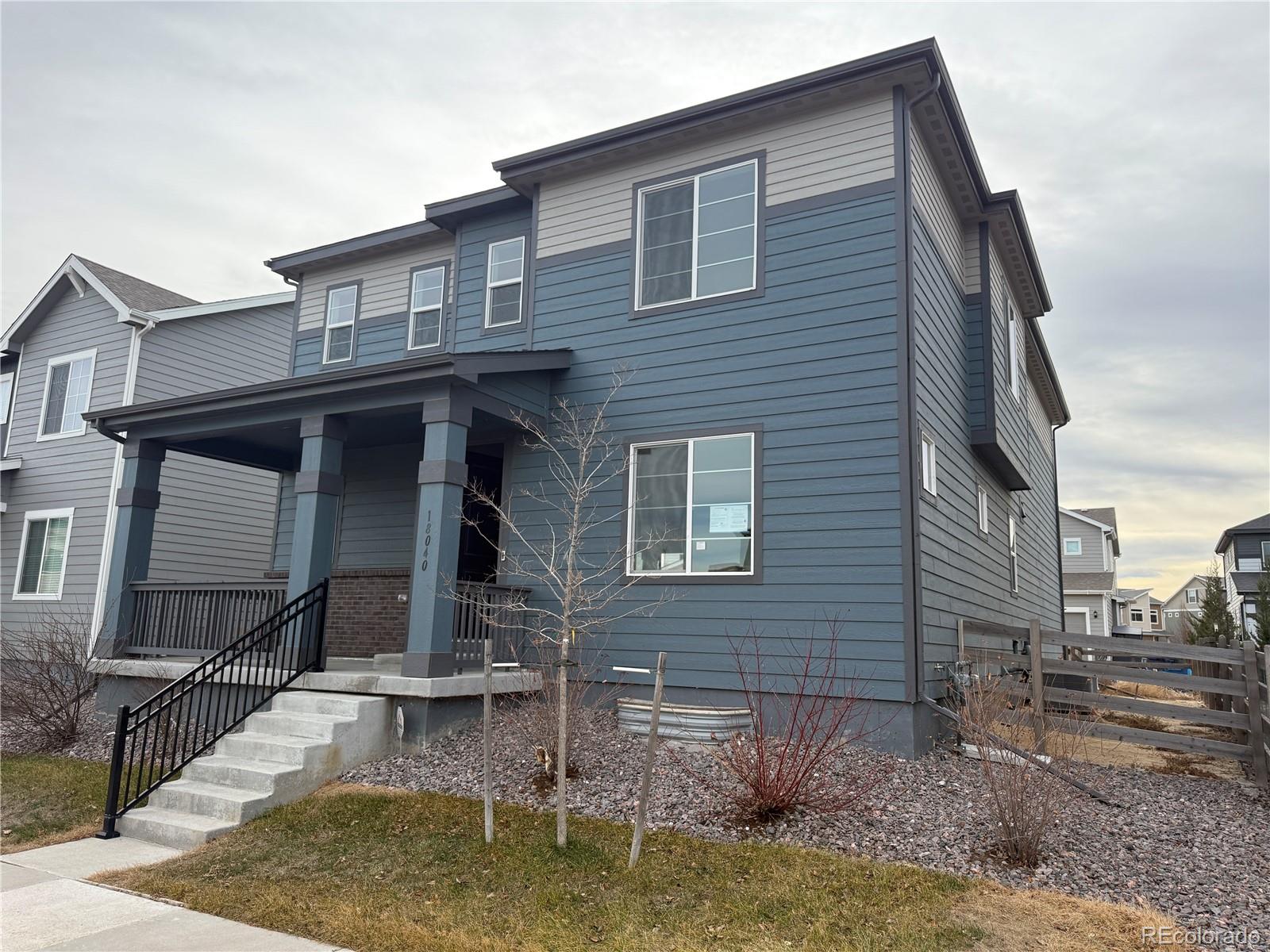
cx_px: 635
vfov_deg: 56.8
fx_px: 881
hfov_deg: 71.6
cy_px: 476
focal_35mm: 24
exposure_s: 1/2169
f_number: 1.78
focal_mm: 6.76
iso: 100
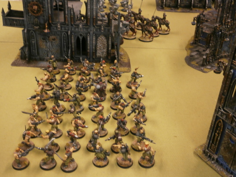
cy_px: 88
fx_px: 320
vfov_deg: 30.9
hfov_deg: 40.4
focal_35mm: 47
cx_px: 118
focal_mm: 8.3
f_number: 3.4
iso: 200
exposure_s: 1/13
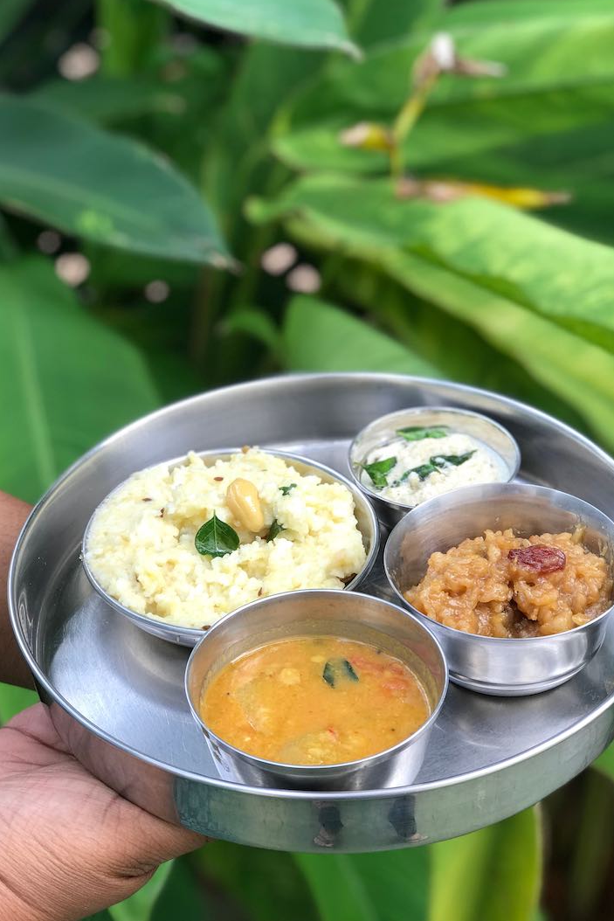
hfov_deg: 22.6
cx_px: 334
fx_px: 1534
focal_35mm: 60
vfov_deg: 33.4
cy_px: 457
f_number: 2.8
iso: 25
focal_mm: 6.6
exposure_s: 1/100
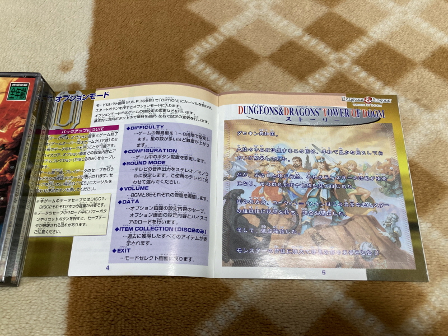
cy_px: 168
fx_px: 362
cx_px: 224
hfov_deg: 63.4
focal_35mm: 28
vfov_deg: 49.7
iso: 64
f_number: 1.8
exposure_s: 1/50
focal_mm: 3.99
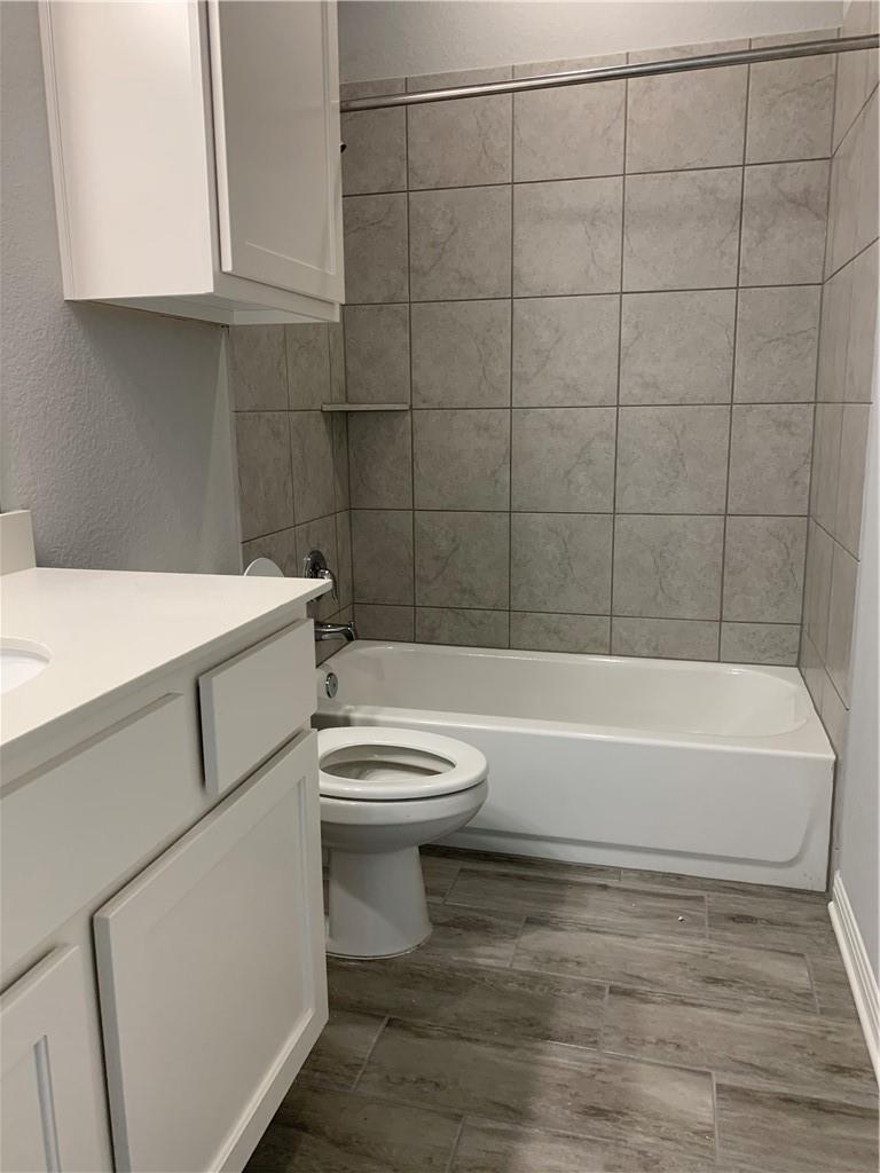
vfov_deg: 67.3
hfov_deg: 53.1
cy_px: 586
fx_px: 881
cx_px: 440
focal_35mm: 26
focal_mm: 4.25
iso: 100
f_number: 1.8
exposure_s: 1/60
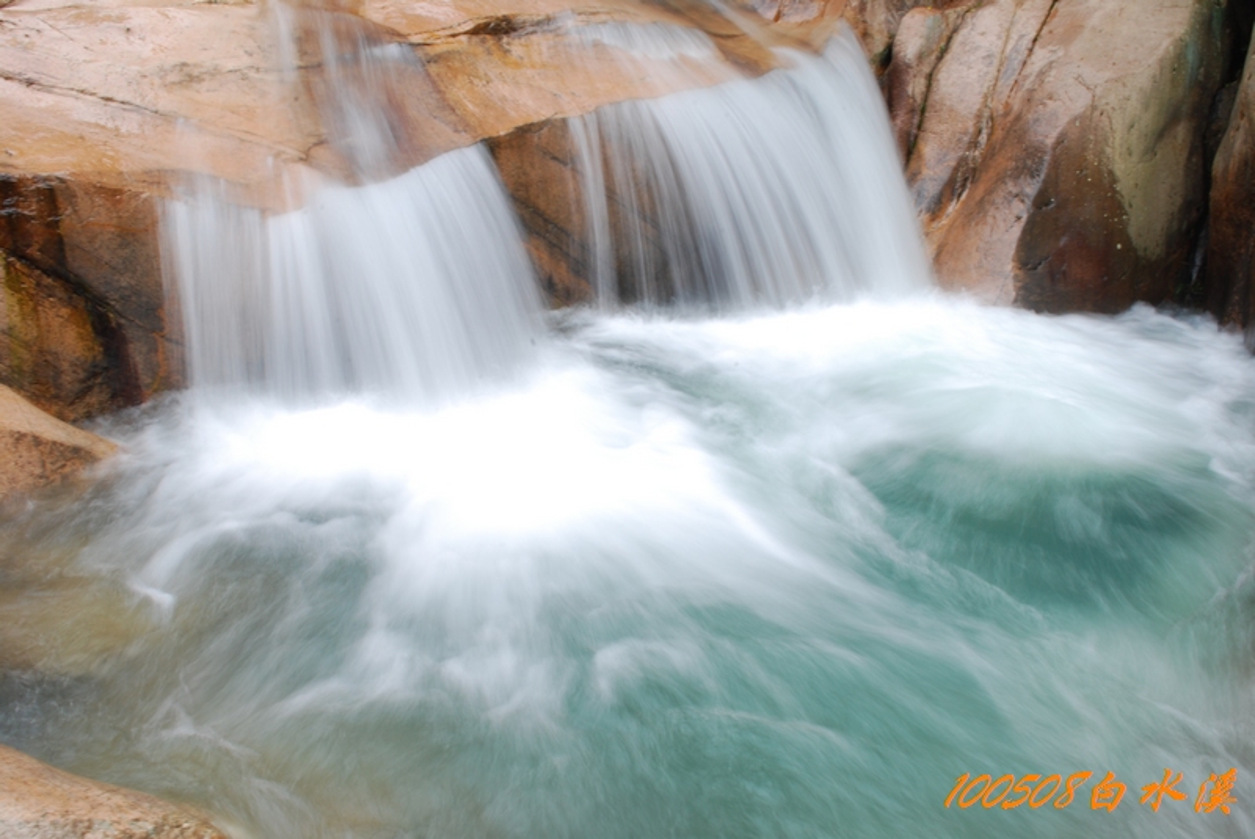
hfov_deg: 57.2
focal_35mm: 33
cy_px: 420
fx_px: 1151
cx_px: 628
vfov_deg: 40.0
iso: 100
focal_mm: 22
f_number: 25
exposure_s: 1/2.5
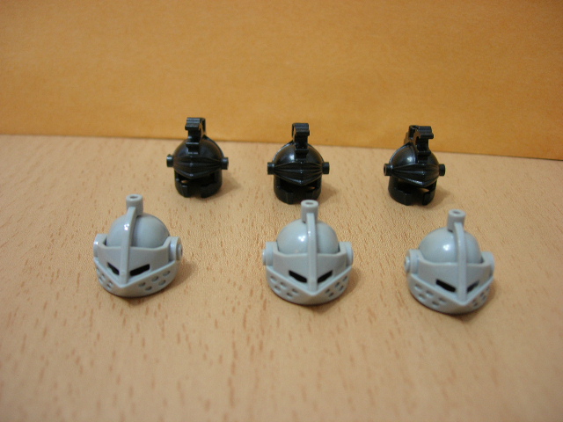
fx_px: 618
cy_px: 211
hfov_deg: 49.0
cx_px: 282
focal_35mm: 38
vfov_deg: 37.7
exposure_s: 1/3.5
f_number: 2.8
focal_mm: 7.8
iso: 79
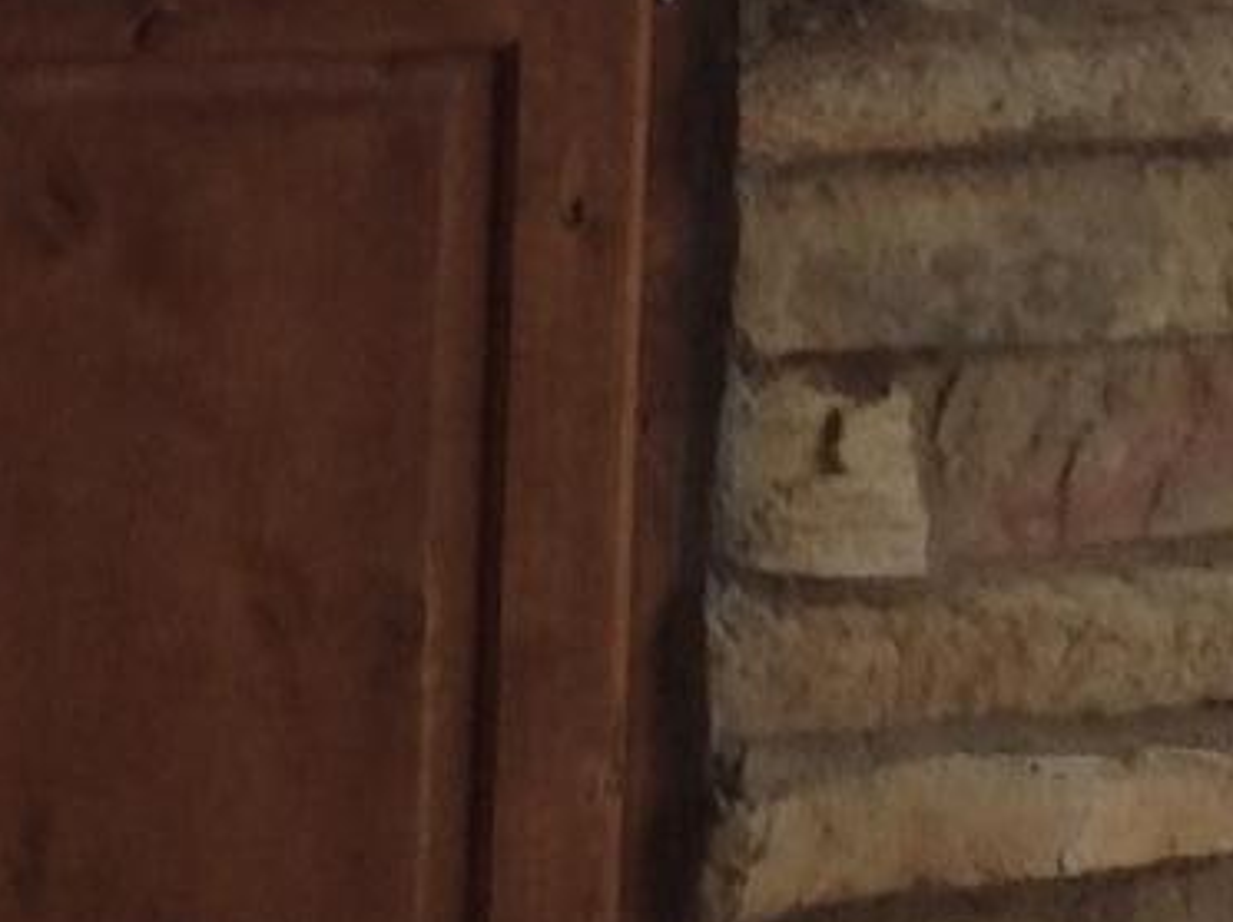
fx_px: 6688
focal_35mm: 188
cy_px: -592
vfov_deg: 7.7
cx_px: -60
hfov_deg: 10.4
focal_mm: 4.28
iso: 50
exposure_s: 1/403
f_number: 2.4
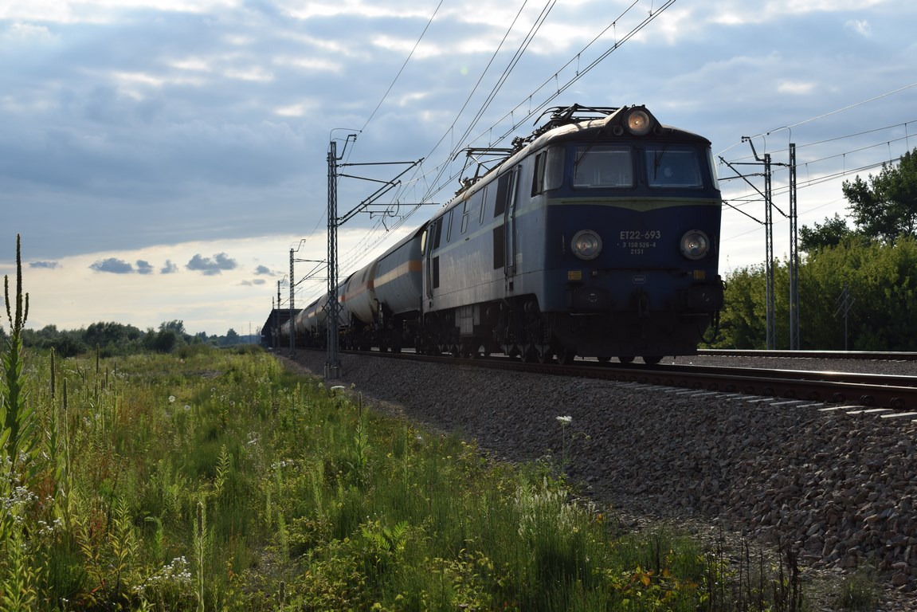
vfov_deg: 23.8
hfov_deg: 35.0
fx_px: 1452
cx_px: 458
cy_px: 306
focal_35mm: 57
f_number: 7.1
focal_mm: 38
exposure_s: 1/500
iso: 100
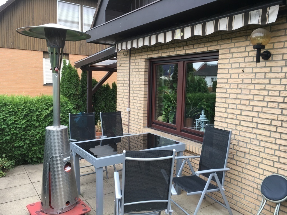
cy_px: 108
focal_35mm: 29
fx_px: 240
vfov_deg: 48.2
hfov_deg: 61.7
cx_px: 144
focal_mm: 4.15
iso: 32
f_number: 2.2
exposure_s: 1/100
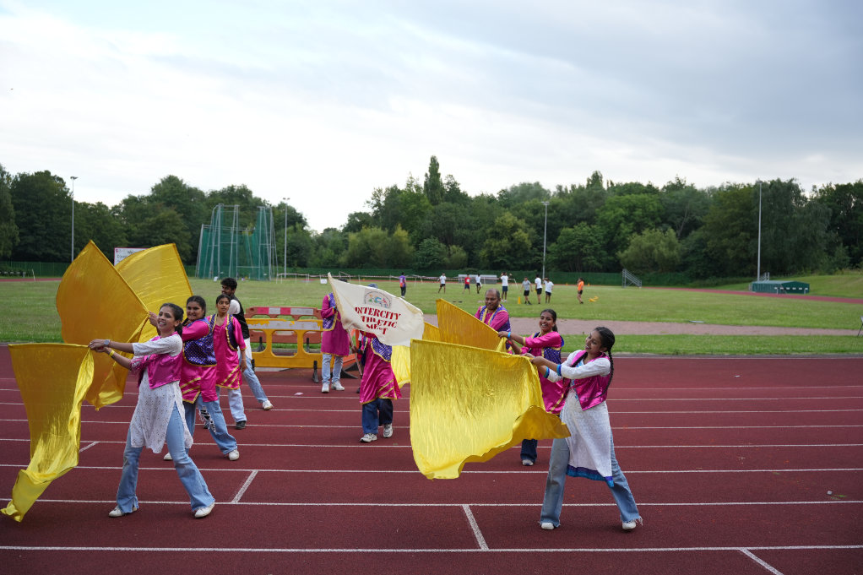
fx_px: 916
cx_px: 432
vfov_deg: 34.9
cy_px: 288
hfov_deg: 50.5
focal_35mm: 38
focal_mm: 38.2
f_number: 2.8
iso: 250
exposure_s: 1/640
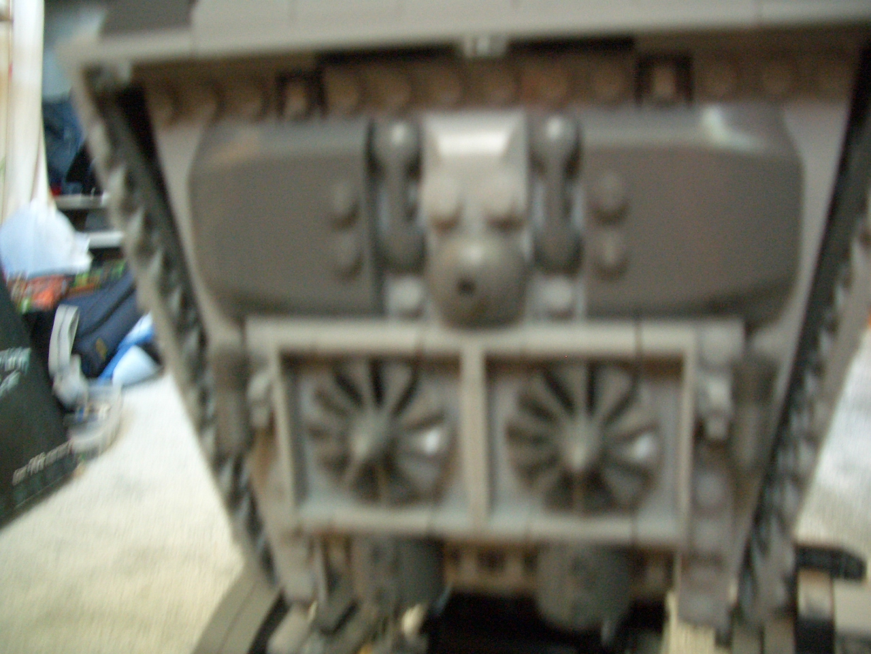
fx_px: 881
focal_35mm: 35
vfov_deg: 40.7
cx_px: 436
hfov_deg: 52.6
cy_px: 327
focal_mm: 5.8
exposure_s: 1/15
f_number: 2.6
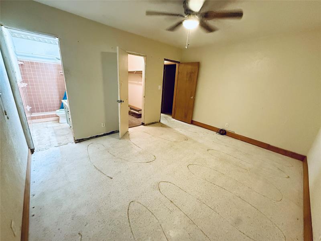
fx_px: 130
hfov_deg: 102.1
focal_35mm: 14
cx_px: 160
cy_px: 120
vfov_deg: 85.7
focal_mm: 2.22
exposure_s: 1/60
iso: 800
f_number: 2.2
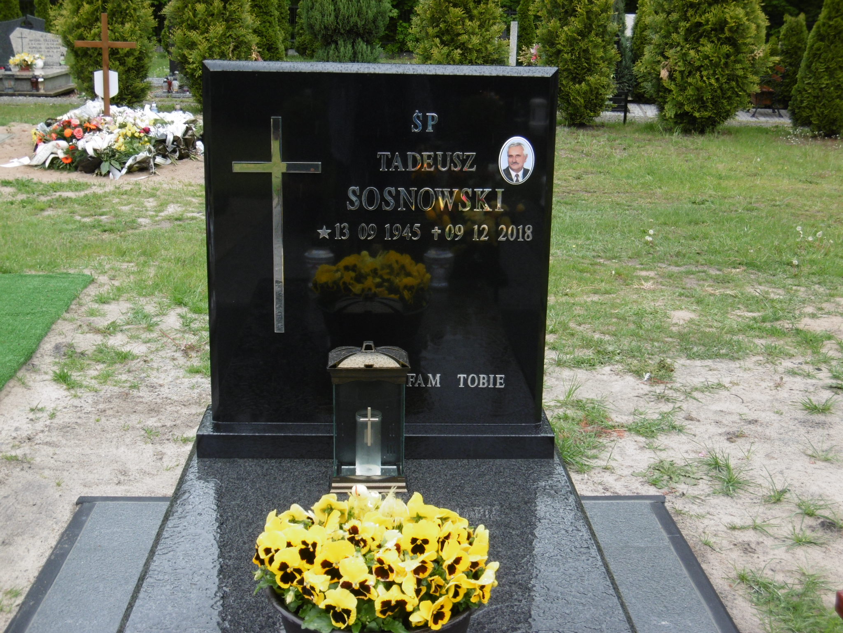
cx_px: 422
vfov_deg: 28.6
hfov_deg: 37.5
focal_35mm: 51
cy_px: 316
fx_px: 1242
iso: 100
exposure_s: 1/200
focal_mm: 9.2
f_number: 4
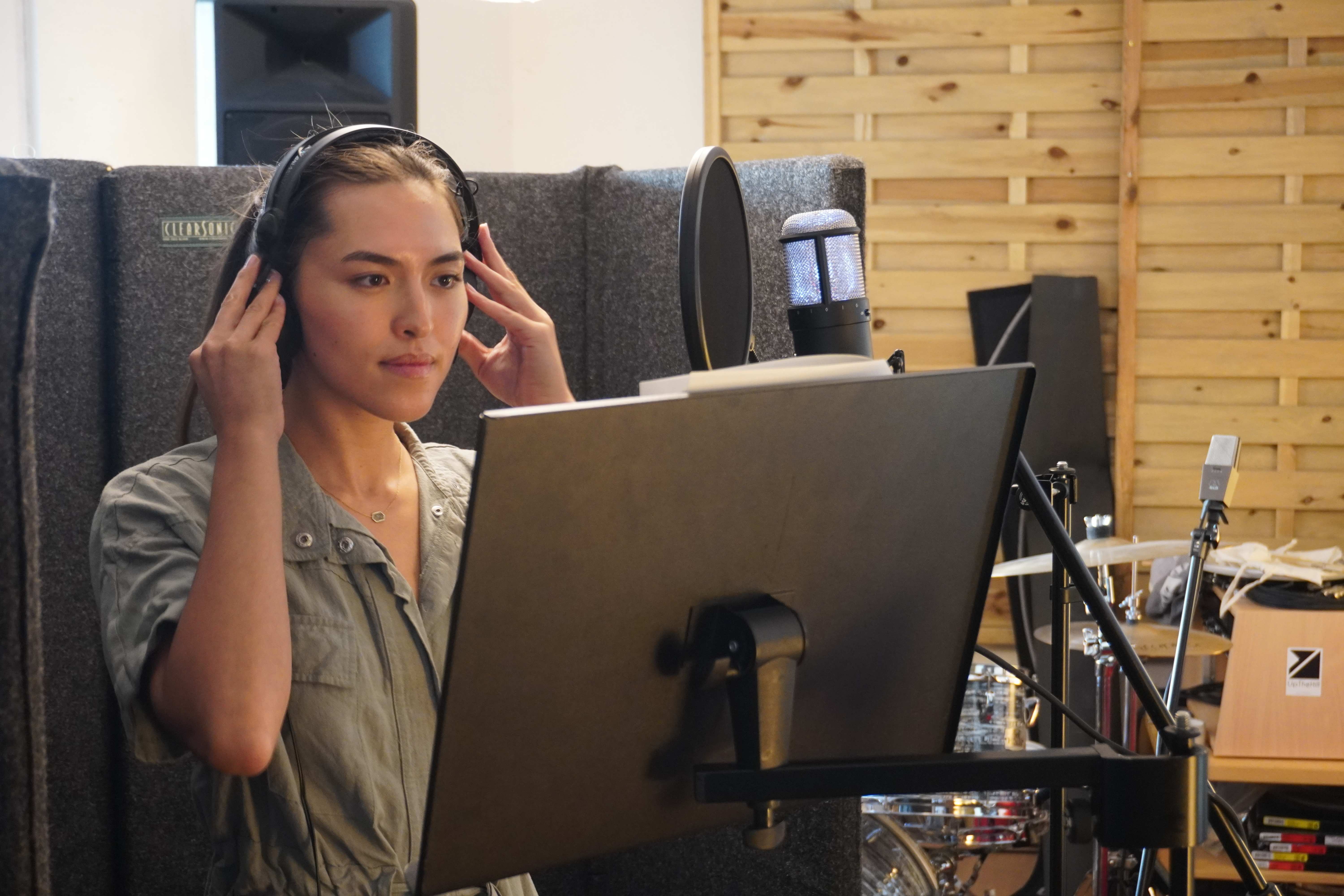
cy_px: 448
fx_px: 2128
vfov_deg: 23.8
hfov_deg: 35.1
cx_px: 672
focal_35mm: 57
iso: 2000
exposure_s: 1/10
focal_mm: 38
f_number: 5.6
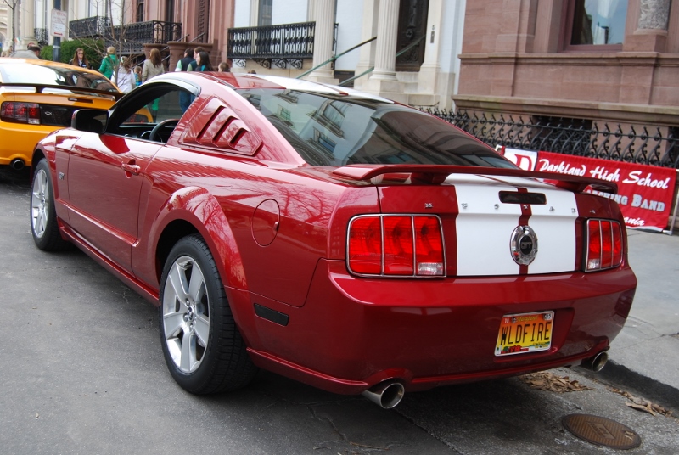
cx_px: 340
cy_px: 228
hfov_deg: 49.5
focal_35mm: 39
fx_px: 737
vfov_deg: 34.3
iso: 200
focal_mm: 26
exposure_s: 1/160
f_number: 6.3
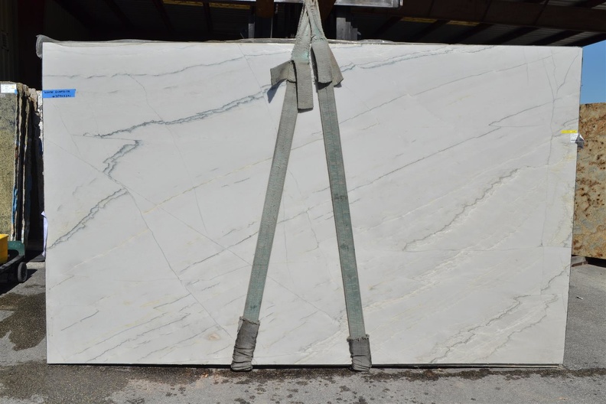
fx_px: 555
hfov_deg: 57.2
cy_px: 202
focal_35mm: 33
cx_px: 303
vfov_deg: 40.0
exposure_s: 1/500
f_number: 10
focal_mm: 22
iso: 200
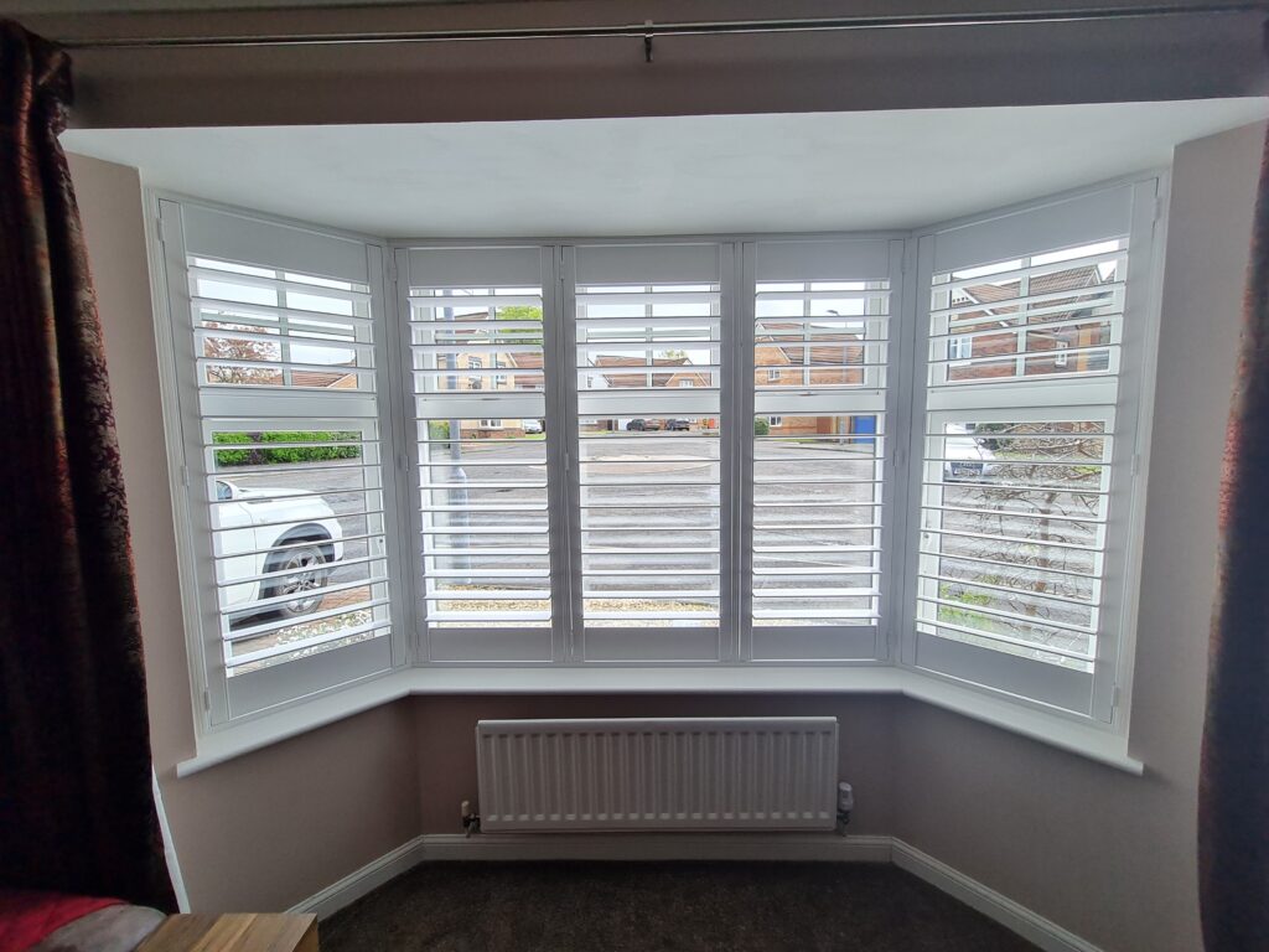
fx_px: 477
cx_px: 634
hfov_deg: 106.2
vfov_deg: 89.9
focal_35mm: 13
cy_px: 476
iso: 50
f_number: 2.2
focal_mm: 1.74
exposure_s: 1/245
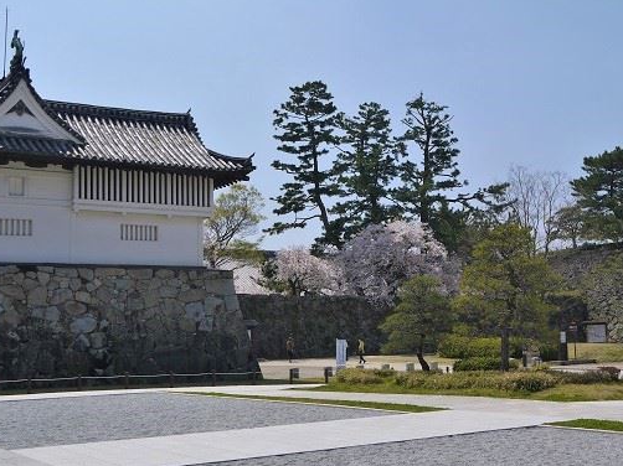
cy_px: 231
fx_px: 917
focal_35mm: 51
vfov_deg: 28.5
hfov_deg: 37.4
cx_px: 365
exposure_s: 1/400
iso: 160
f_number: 10
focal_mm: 20
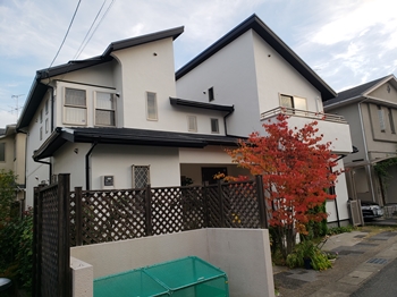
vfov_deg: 53.0
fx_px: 298
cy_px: 148
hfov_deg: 67.3
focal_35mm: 26
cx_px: 198
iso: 50
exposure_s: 1/167
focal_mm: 4.3
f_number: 2.4
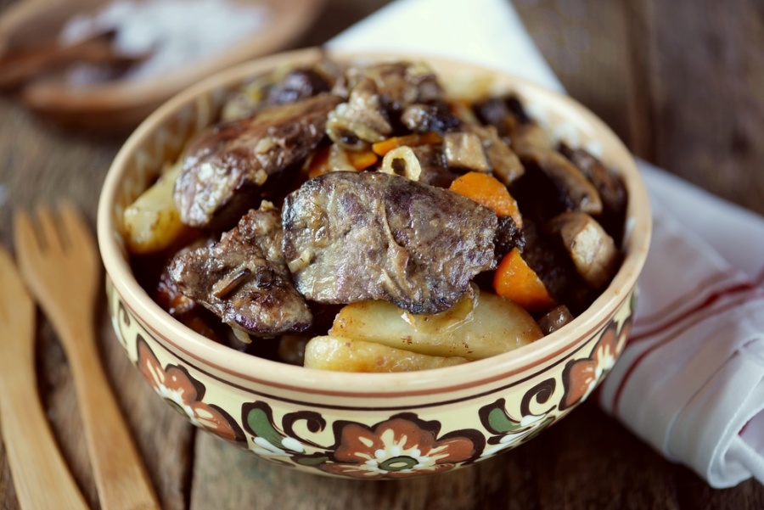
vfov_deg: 13.1
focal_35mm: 105
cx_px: 382
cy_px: 255
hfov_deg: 19.4
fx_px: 2229
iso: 100
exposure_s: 1/30
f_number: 3
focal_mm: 105
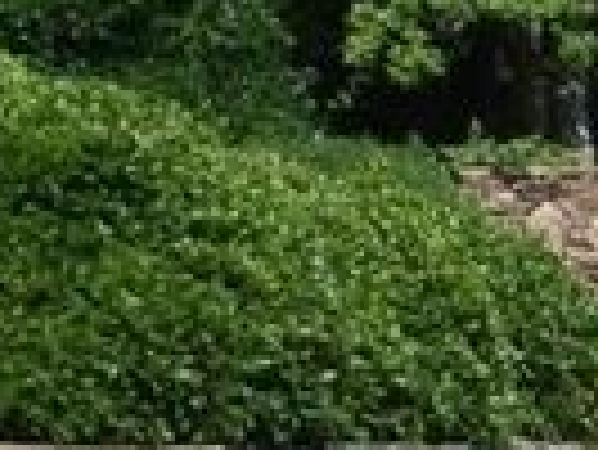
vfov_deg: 5.2
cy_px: 403
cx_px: 1079
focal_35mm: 286
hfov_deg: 6.8
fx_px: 4945
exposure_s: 1/500
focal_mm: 12.4
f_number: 4.2
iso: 64
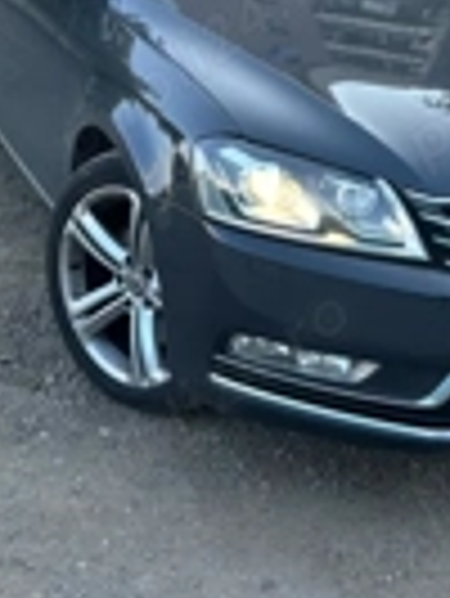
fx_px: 1350
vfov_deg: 24.5
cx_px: 292
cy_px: 108
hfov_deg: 18.9
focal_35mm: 78
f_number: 1.5
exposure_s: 1/367
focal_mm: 5.7
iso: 50
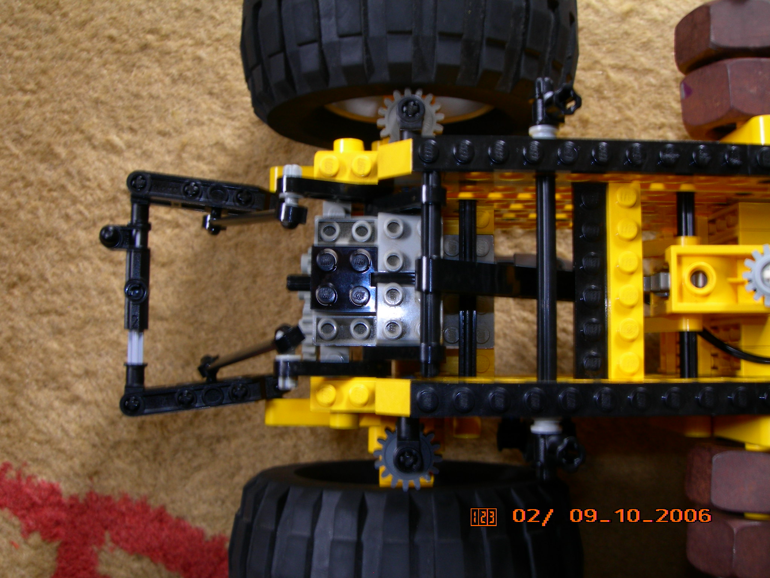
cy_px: 289
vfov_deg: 37.7
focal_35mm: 38
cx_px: 385
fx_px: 845
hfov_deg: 49.0
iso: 50
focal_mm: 7.8
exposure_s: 1/2
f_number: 4.8
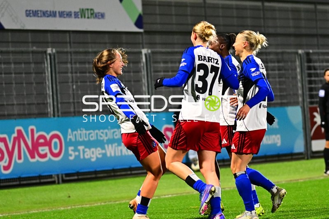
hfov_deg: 11.4
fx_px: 1644
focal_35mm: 180
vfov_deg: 7.6
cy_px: 110
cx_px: 164
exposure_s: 1/1250
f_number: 2.8
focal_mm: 120
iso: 4500
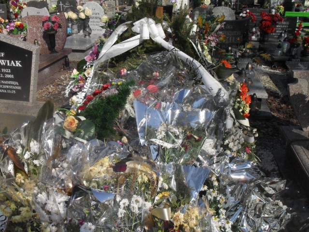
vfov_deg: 40.7
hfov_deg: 52.6
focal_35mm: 35
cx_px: 154
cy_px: 116
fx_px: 312
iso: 200
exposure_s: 1/750
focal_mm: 6.3
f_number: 8.4
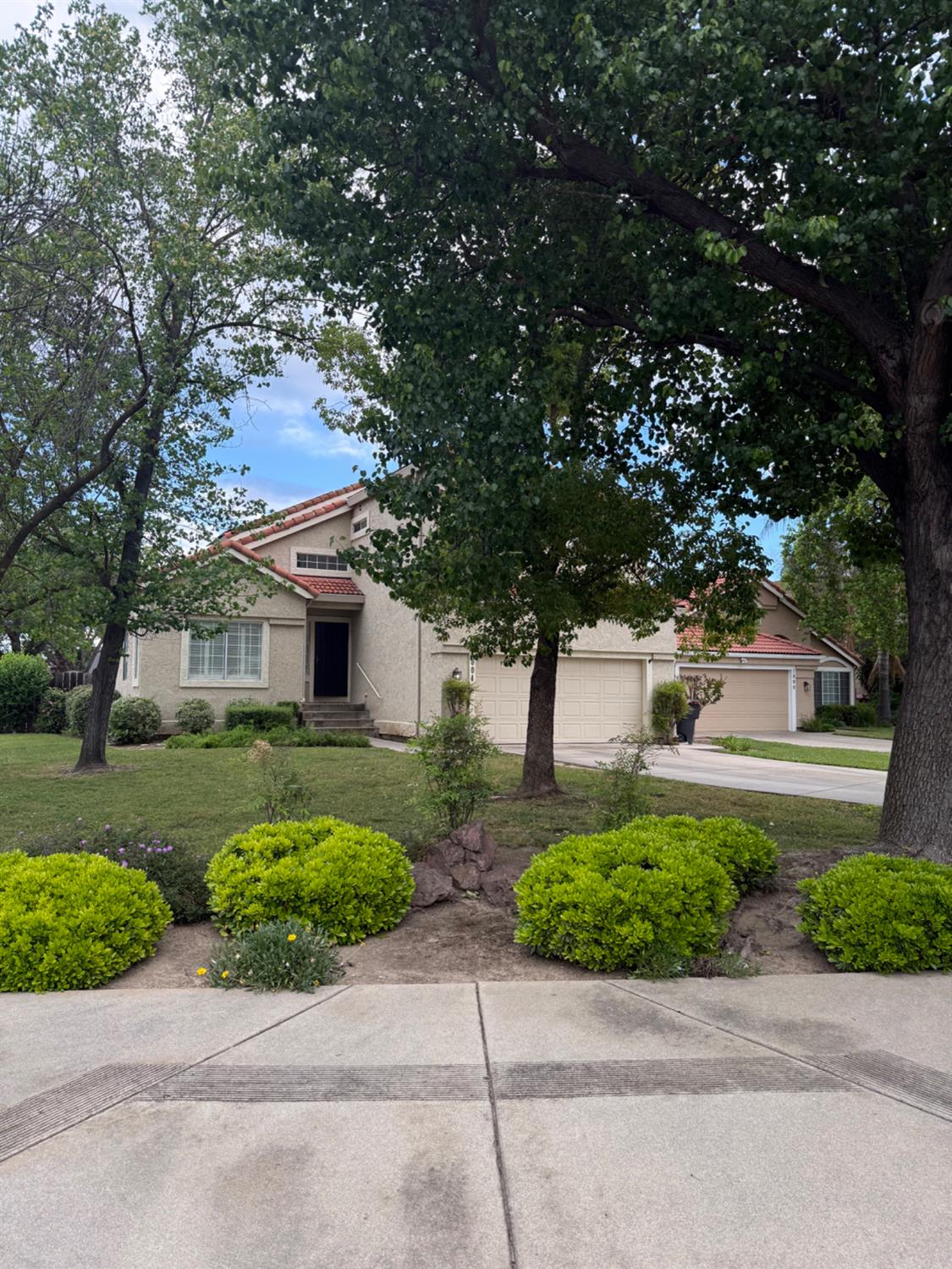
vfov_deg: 71.6
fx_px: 880
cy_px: 634
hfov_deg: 56.8
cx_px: 476
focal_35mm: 24
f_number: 1.78
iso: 100
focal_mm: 6.76
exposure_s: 1/878
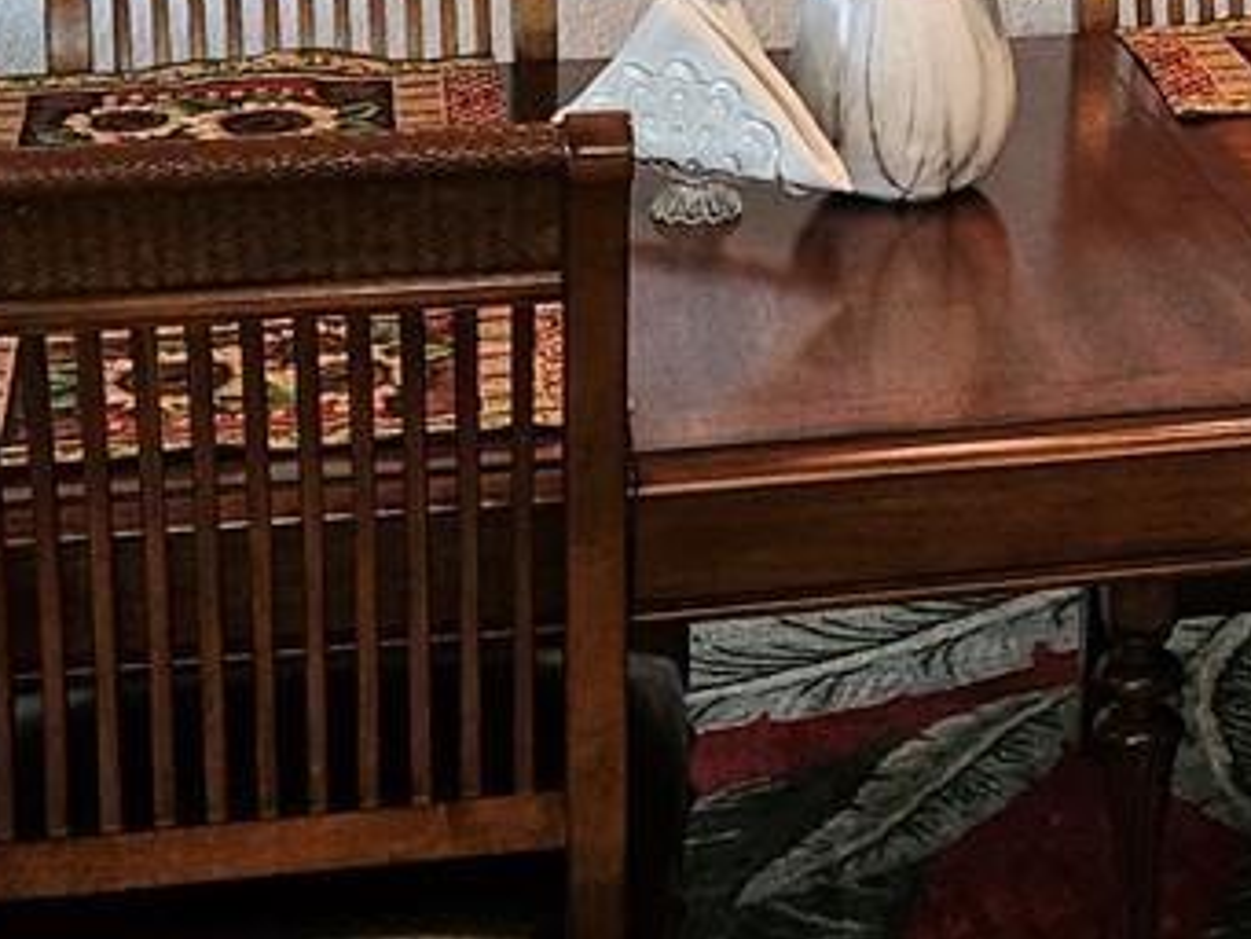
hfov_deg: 17.2
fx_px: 3904
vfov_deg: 13.4
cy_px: -143
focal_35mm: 108
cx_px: 1592
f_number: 1.8
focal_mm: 5.4
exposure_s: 1/24
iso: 125
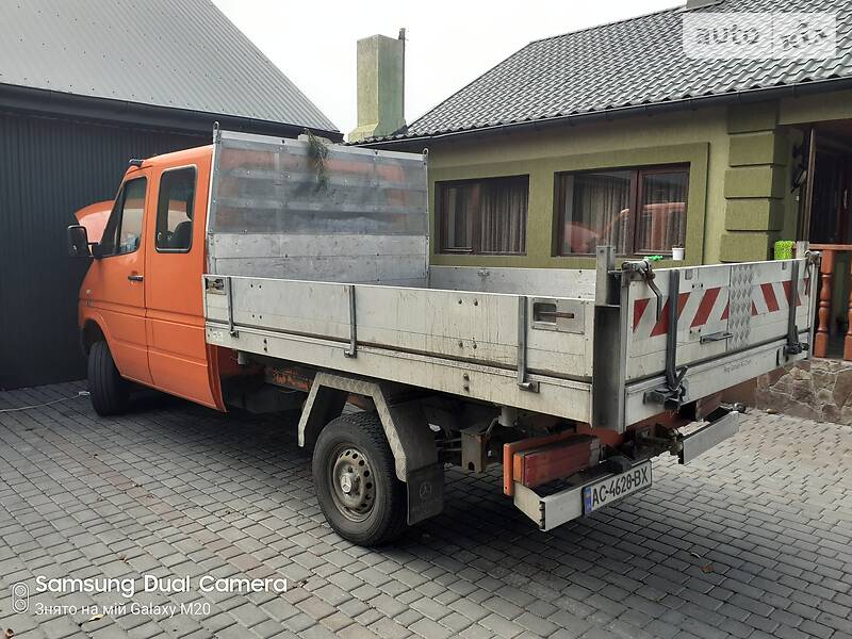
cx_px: 426
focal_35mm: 27
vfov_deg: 51.4
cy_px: 320
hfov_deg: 65.3
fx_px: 665
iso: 40
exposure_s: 1/705
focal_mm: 3.6
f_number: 1.9
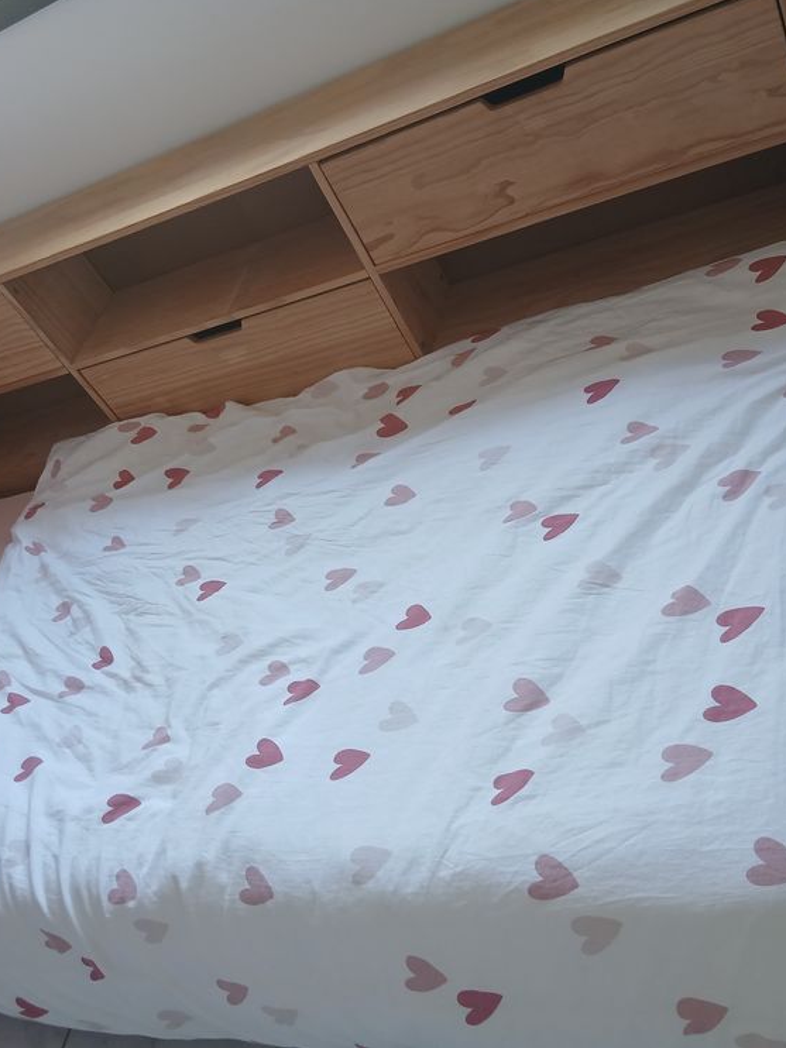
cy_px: 520
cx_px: 349
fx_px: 1060
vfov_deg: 52.6
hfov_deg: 40.6
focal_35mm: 35
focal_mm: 3.98
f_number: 1.8
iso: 80
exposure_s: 1/50
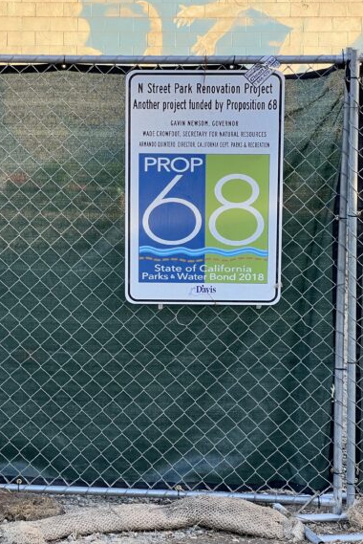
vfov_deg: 18.9
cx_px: 101
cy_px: 270
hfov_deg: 12.7
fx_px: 1631
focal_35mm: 108
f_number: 2.8
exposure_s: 1/99
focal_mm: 9
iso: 40
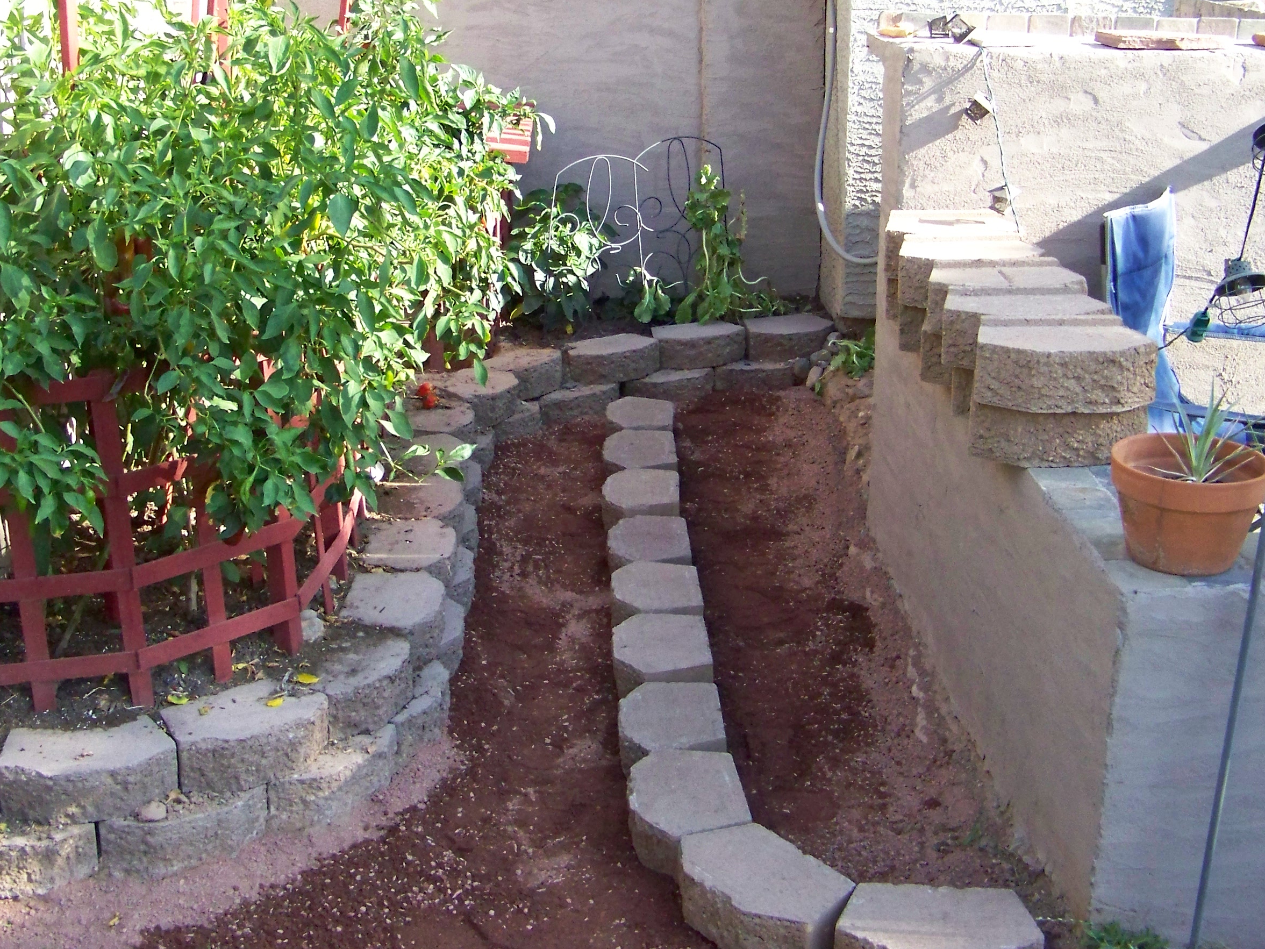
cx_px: 459
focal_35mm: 47
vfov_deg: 30.7
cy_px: 352
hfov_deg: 40.1
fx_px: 1718
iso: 250
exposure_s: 1/500
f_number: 2.8
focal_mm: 5.85
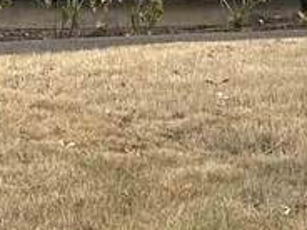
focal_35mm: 181
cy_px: -418
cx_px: -157
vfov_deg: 7.4
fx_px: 1605
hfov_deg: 10.5
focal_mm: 5.7
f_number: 1.5
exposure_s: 1/1000
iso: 50
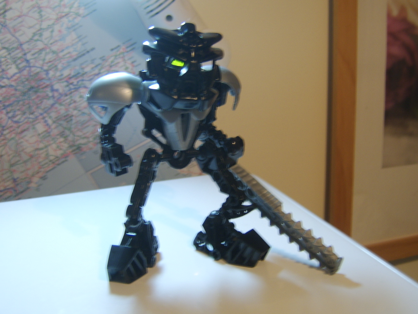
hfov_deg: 58.4
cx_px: 209
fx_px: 374
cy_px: 157
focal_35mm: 31
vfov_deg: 45.4
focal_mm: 8.13
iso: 71
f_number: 2.7
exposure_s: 1/11
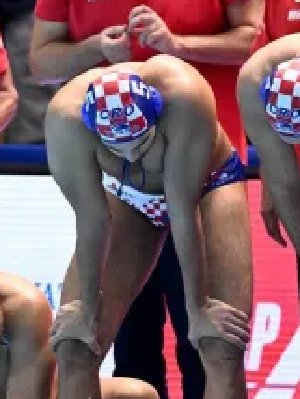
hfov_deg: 1.1
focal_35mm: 1365
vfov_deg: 1.5
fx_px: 15742
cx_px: 287
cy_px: 191
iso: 5000
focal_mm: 400
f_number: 4
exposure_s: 1/1250
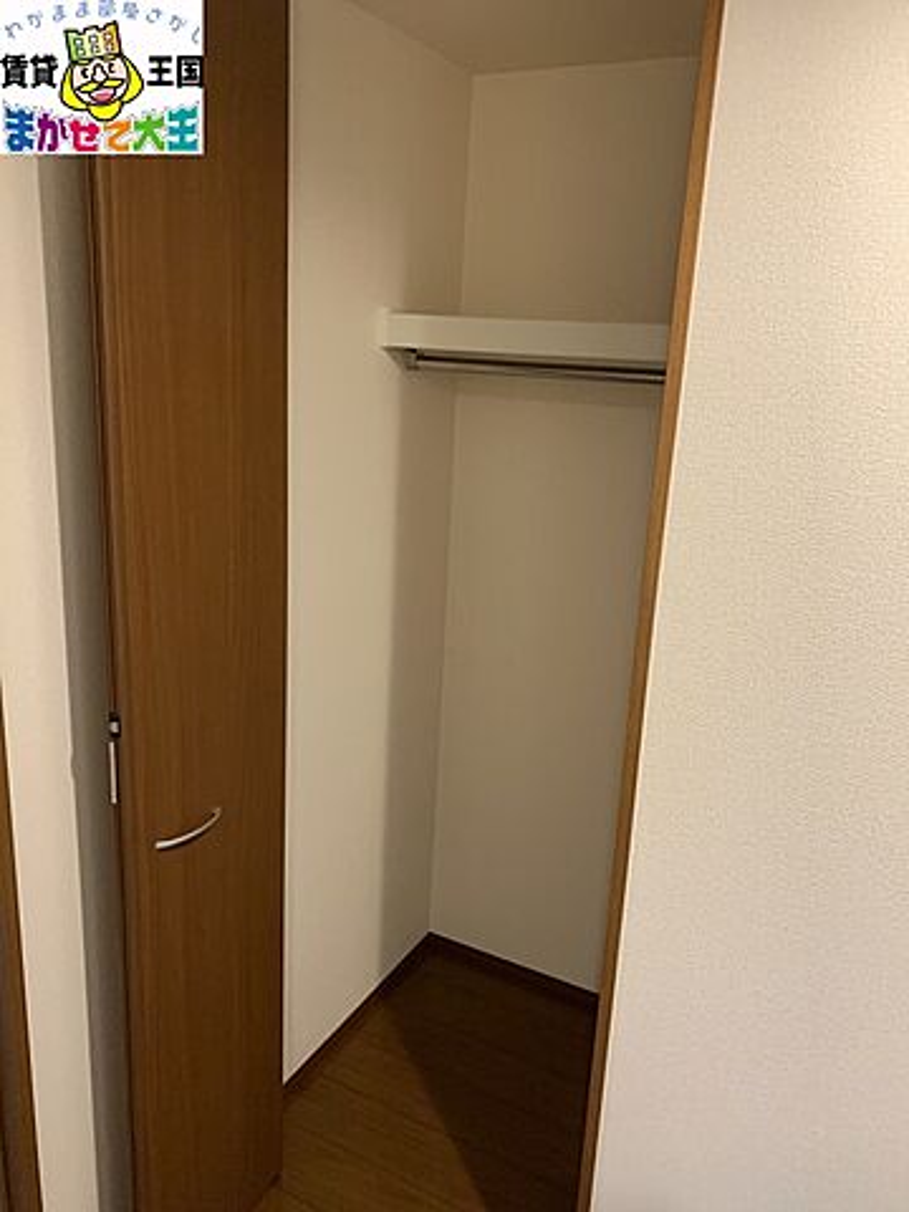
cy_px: 606
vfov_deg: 67.3
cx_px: 454
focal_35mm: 26
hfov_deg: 53.1
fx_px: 910
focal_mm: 4.25
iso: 400
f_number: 1.8
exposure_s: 1/60
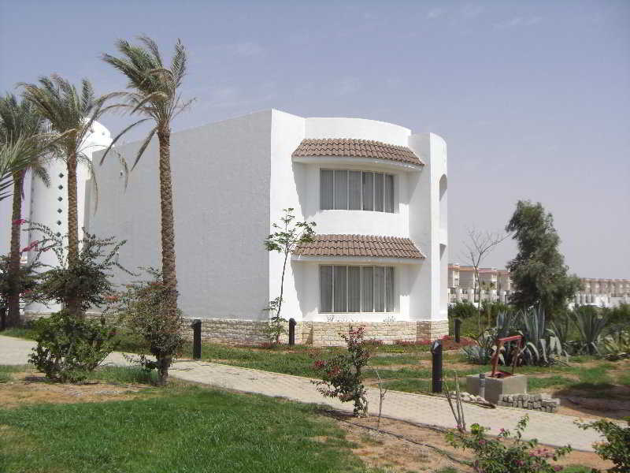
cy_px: 236
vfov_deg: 37.7
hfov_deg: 49.0
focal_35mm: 38
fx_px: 692
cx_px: 315
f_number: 8
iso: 64
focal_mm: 6.2
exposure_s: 1/250
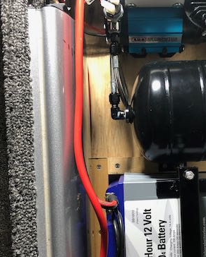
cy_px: 162
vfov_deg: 38.5
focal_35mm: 48
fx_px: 365
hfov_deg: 30.9
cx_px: 157
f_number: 1.8
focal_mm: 4
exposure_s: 1/30
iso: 32
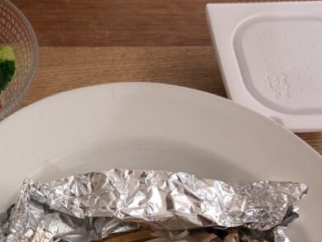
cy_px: 268
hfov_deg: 26.1
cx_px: 6
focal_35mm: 71
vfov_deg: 19.8
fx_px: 661
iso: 231
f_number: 1.73
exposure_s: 1/40
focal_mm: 4.38
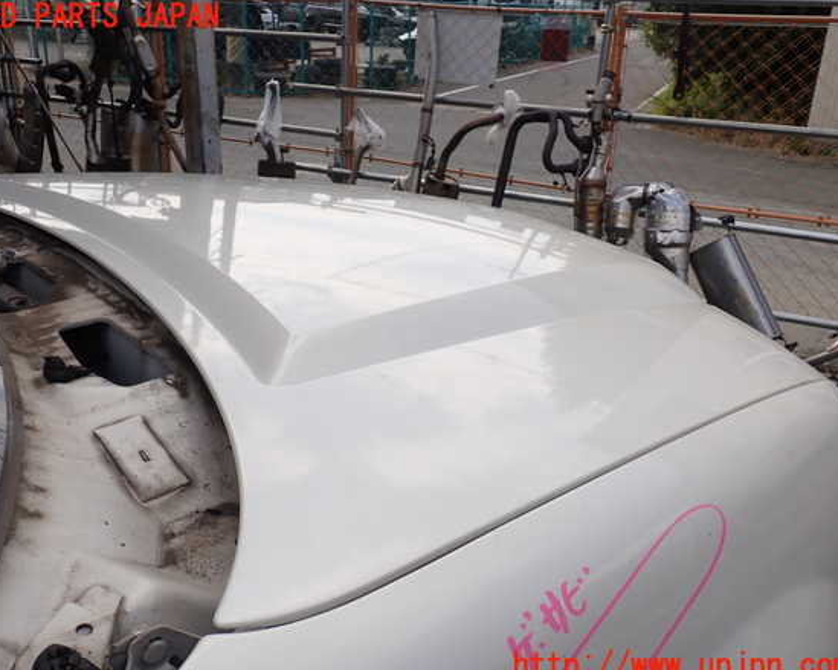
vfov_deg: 45.8
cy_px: 342
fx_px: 794
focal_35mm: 32
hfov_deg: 55.6
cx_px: 400
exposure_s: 1/800
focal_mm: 5.4
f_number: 3.2
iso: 100
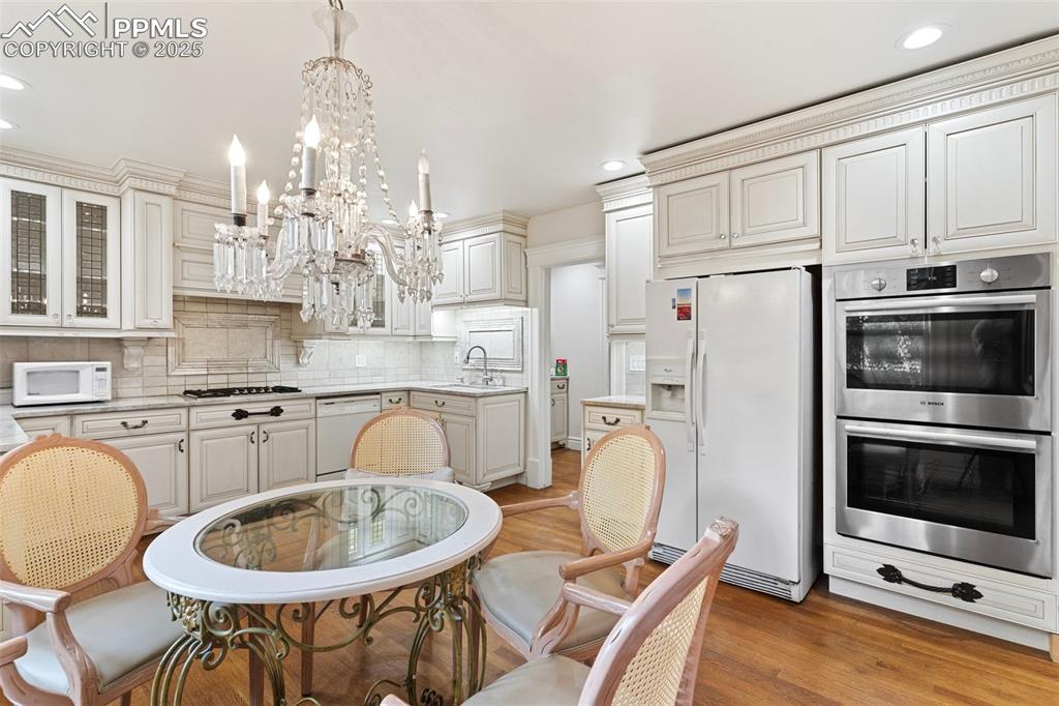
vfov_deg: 70.4
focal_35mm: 17
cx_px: 530
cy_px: 353
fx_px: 500
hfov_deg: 93.3
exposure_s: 1/4
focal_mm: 17
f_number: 8
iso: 400
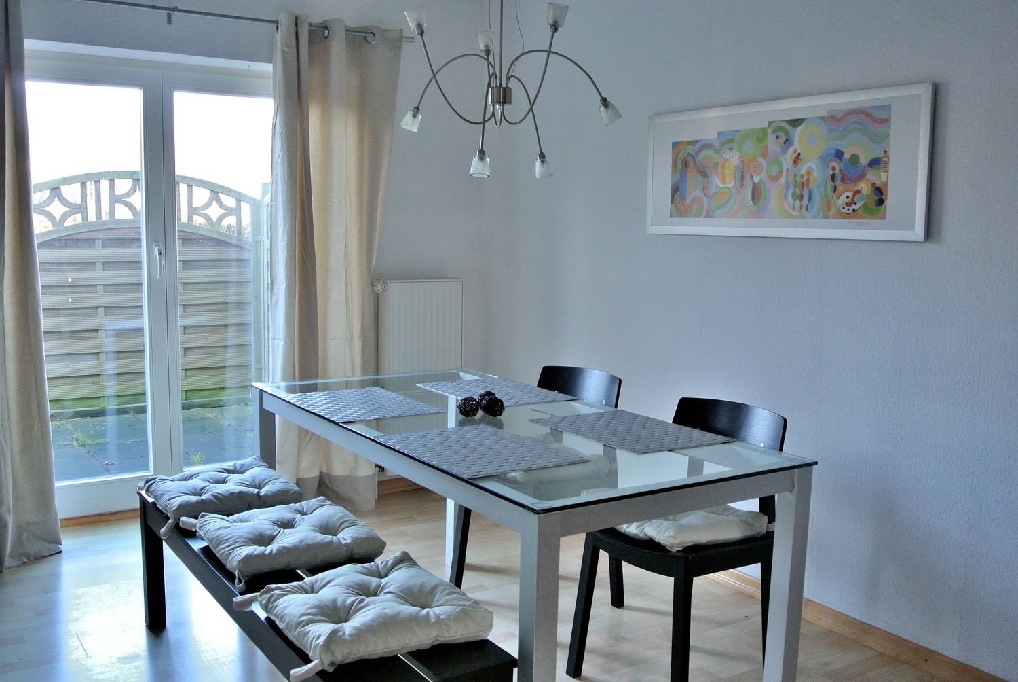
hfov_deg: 55.7
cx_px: 509
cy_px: 341
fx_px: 963
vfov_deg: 39.0
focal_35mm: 34
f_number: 3.8
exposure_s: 1/50
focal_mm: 12.7
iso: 400
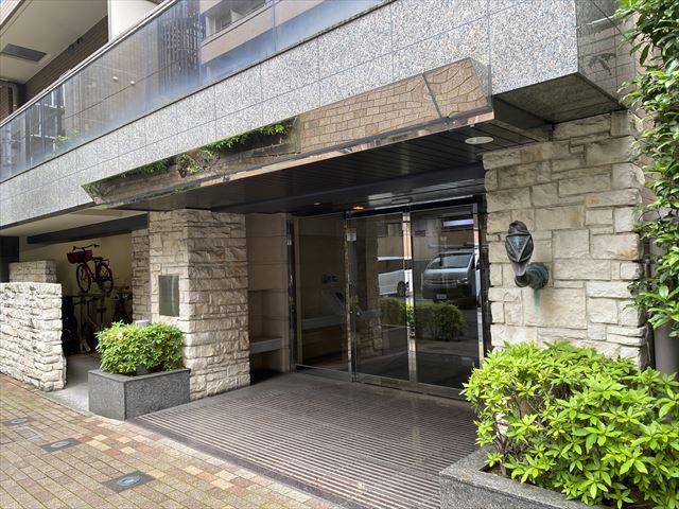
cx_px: 340
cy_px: 254
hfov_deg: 67.3
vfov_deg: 53.1
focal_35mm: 26
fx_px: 510
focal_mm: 4.25
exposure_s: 1/121
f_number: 1.8
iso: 64
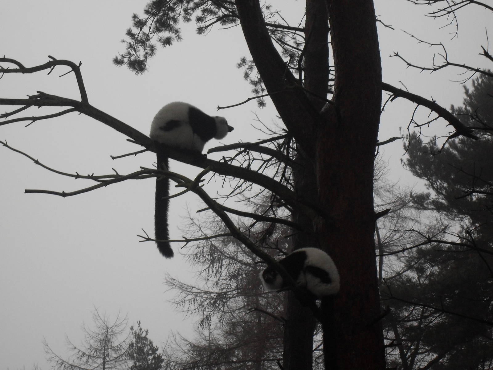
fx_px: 1581
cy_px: 185
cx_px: 246
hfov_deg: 17.7
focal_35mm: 111
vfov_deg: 13.3
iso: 200
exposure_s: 1/90
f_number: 5.2
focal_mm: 18.1
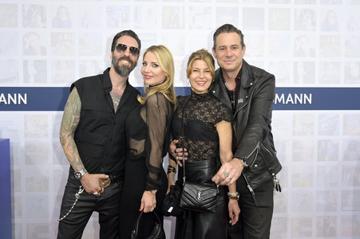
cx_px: 180
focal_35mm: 30
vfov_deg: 43.5
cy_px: 120
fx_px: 300
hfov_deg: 62.0
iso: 640
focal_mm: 30
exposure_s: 1/125
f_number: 7.1
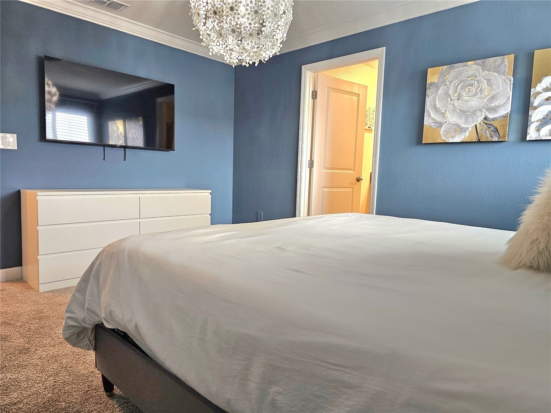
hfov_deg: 73.9
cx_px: 276
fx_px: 366
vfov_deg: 58.9
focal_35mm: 23
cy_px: 206
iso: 320
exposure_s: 1/120
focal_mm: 6.3
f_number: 1.7
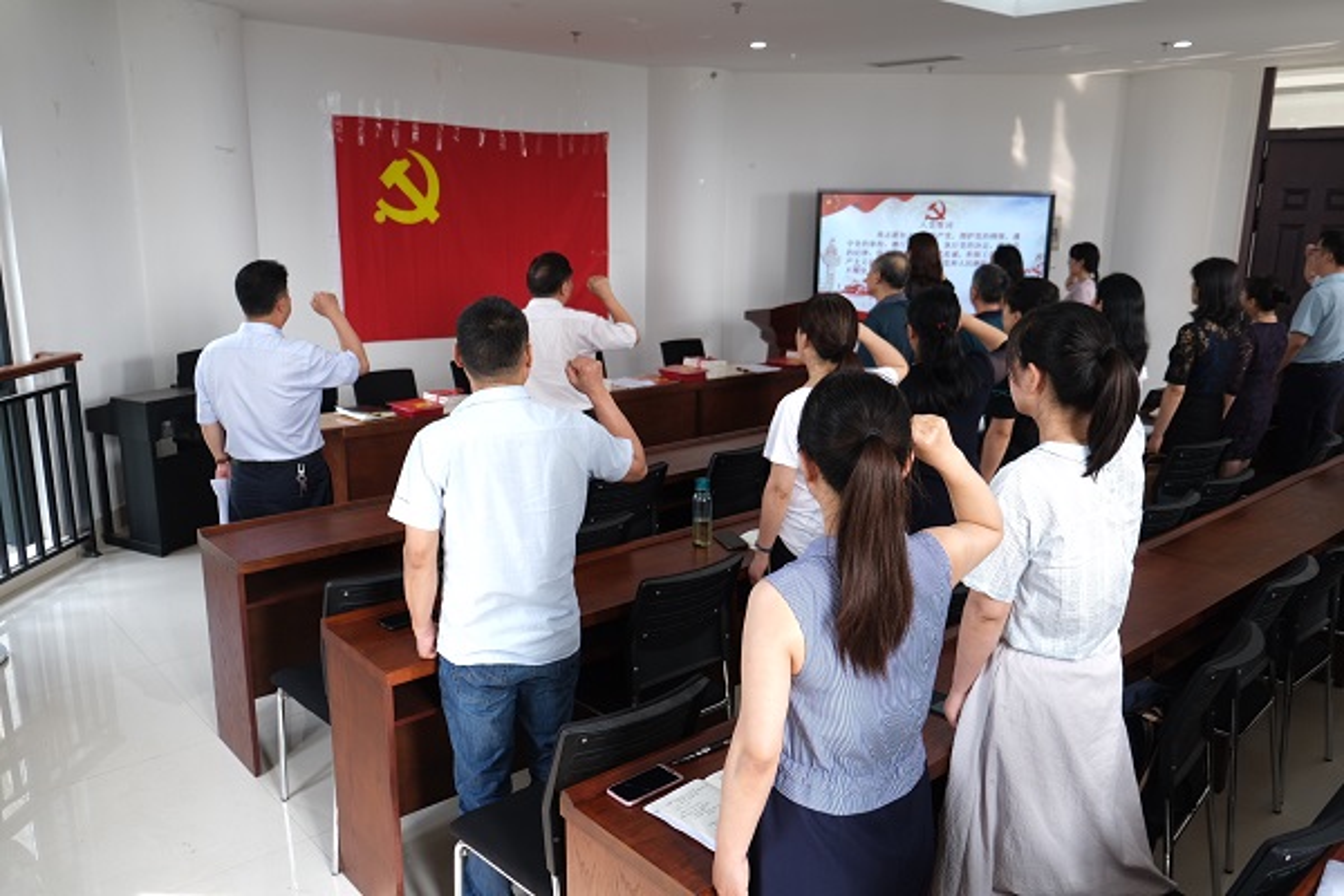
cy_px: 448
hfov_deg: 67.4
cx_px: 672
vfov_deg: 47.9
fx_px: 1008
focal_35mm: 27
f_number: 2.8
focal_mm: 18
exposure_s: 1/28
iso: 80
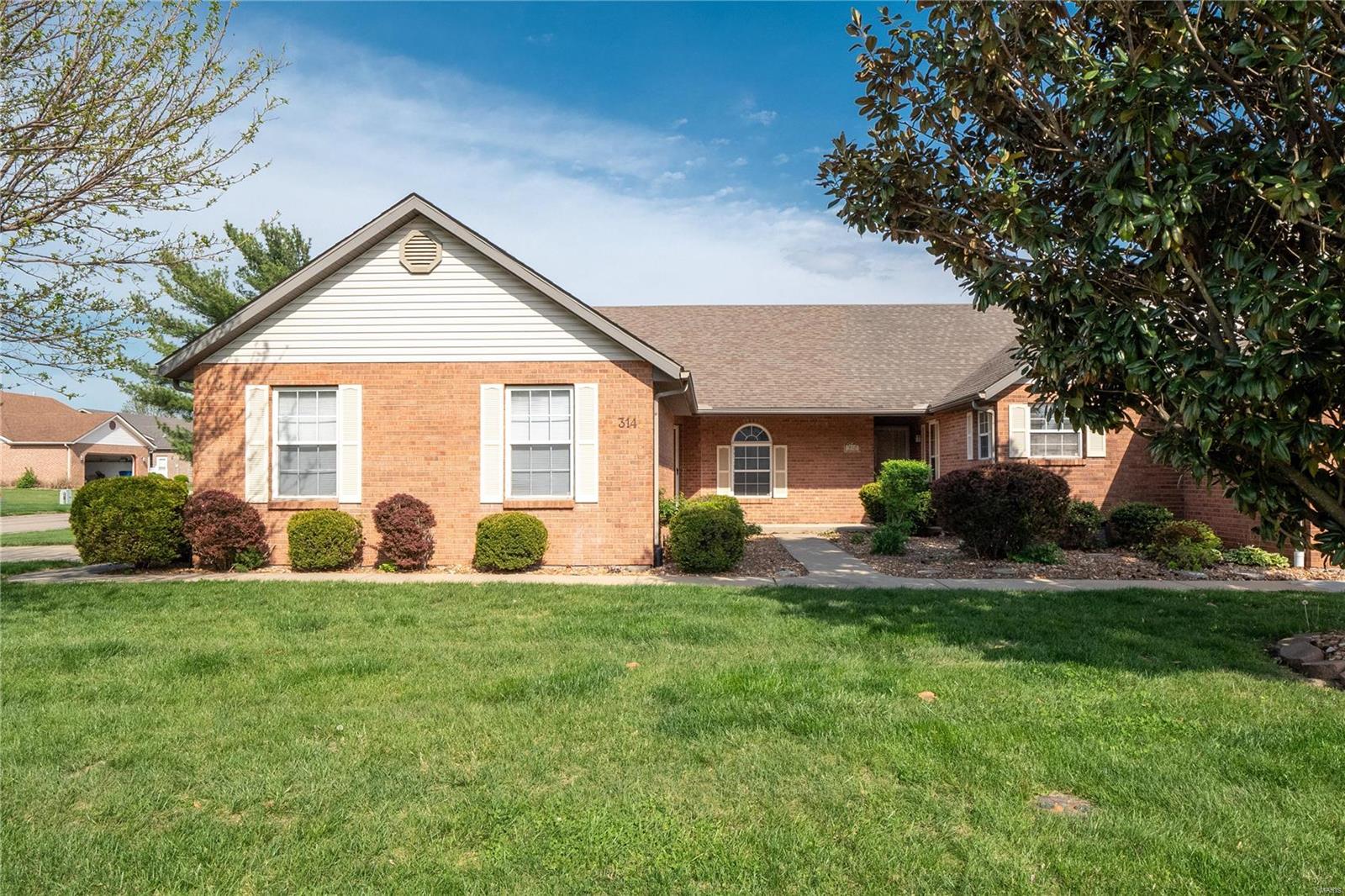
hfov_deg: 73.8
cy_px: 448
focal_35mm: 24
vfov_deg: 53.1
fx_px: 896
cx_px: 672
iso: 400
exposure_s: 1/1000
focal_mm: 12
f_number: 8
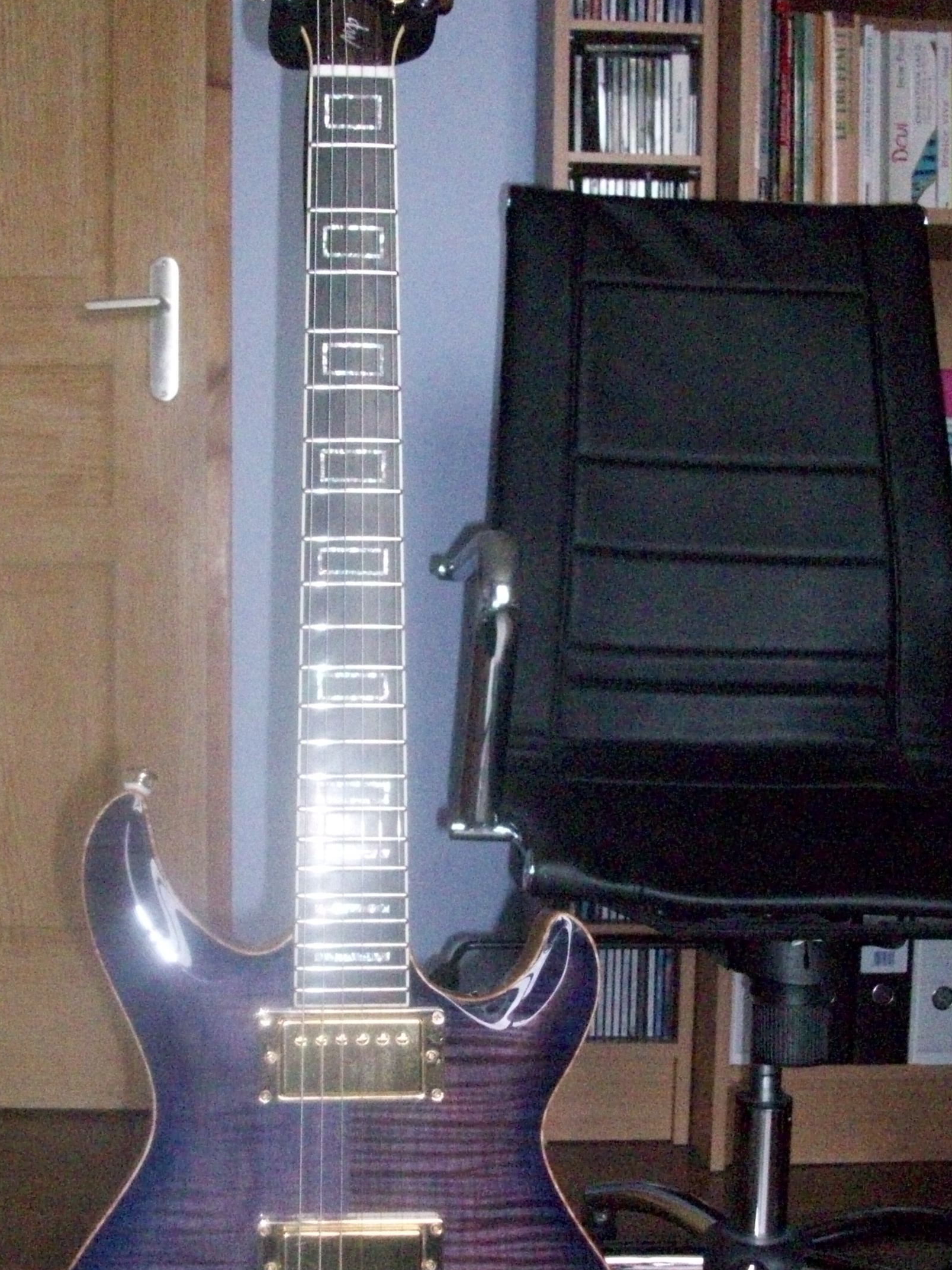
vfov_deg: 36.7
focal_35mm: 52
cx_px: 364
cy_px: 760
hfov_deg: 27.9
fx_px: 1907
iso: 800
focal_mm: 5.7
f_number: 2.8
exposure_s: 1/128
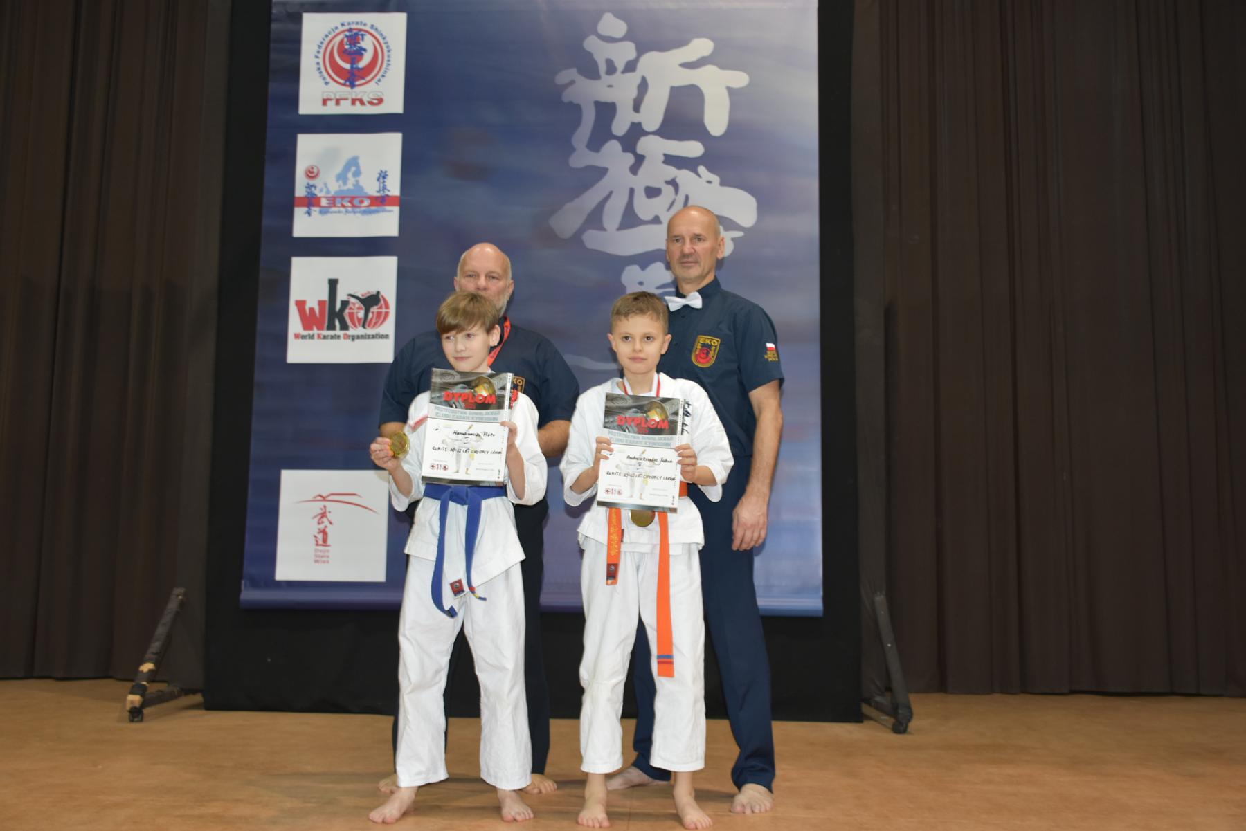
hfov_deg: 53.1
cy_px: 416
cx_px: 623
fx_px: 1246
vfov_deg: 36.9
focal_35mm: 36
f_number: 3.8
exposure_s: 1/25
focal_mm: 24
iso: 400
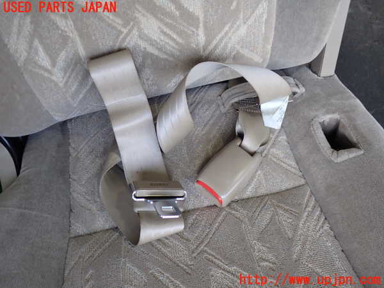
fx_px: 333
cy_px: 144
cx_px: 192
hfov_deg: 60.0
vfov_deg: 46.8
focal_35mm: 30
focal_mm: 5.4
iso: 200
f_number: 2.3
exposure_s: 1/125
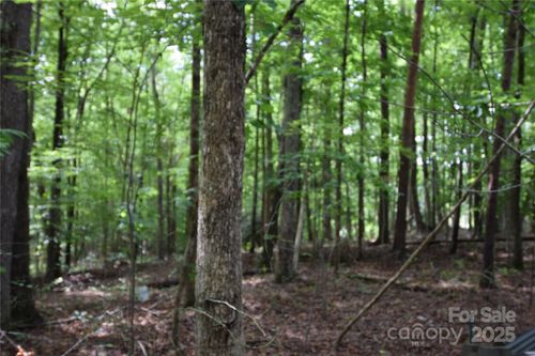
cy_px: 178
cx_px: 268
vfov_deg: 36.8
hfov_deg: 53.1
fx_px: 535
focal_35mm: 36
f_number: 4.5
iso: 400
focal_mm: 24
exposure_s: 1/80
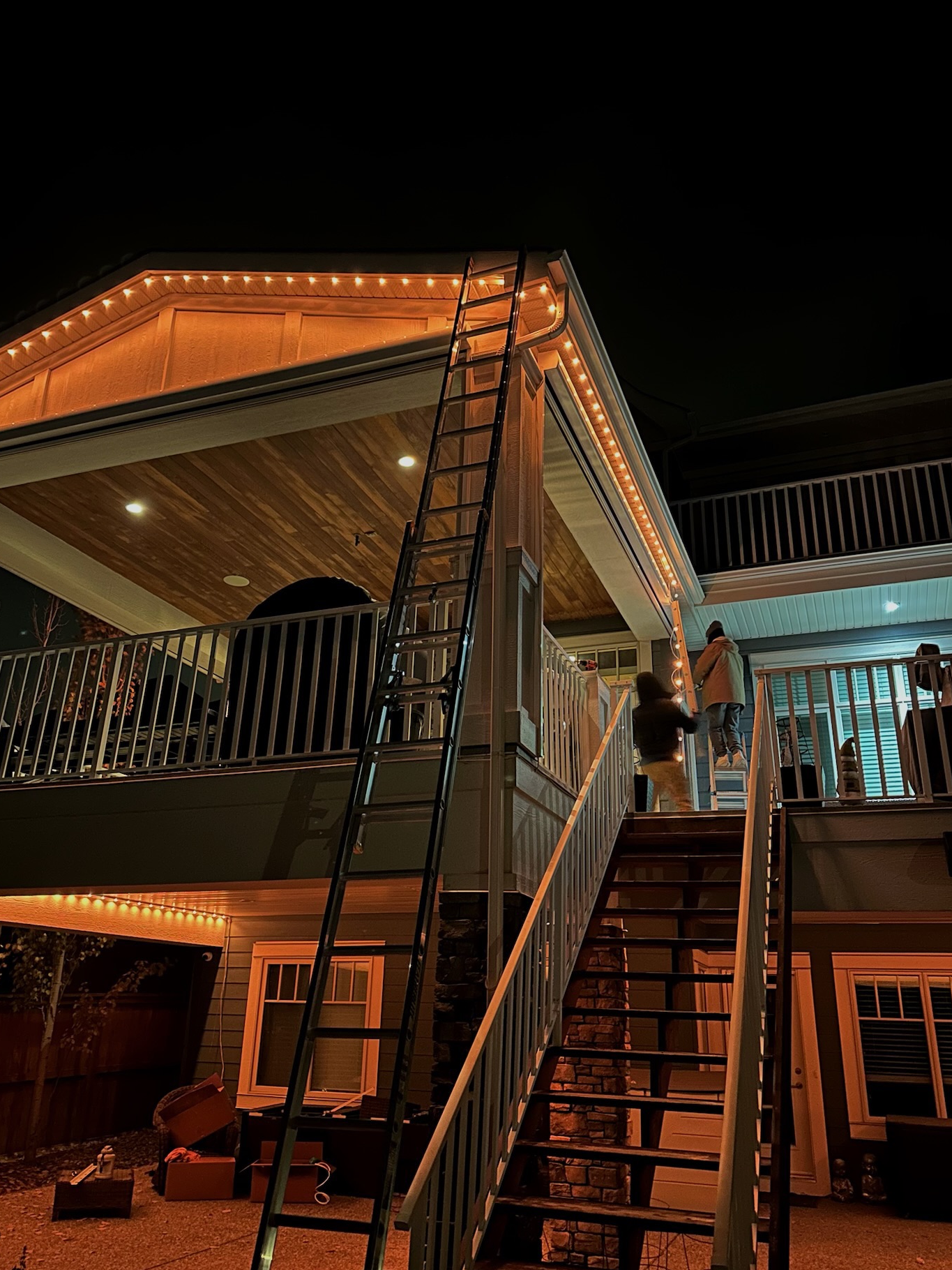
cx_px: 460
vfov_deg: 65.3
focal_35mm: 27
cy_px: 622
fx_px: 990
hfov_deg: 51.3
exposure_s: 1/13
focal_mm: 6.86
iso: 1000
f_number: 1.78
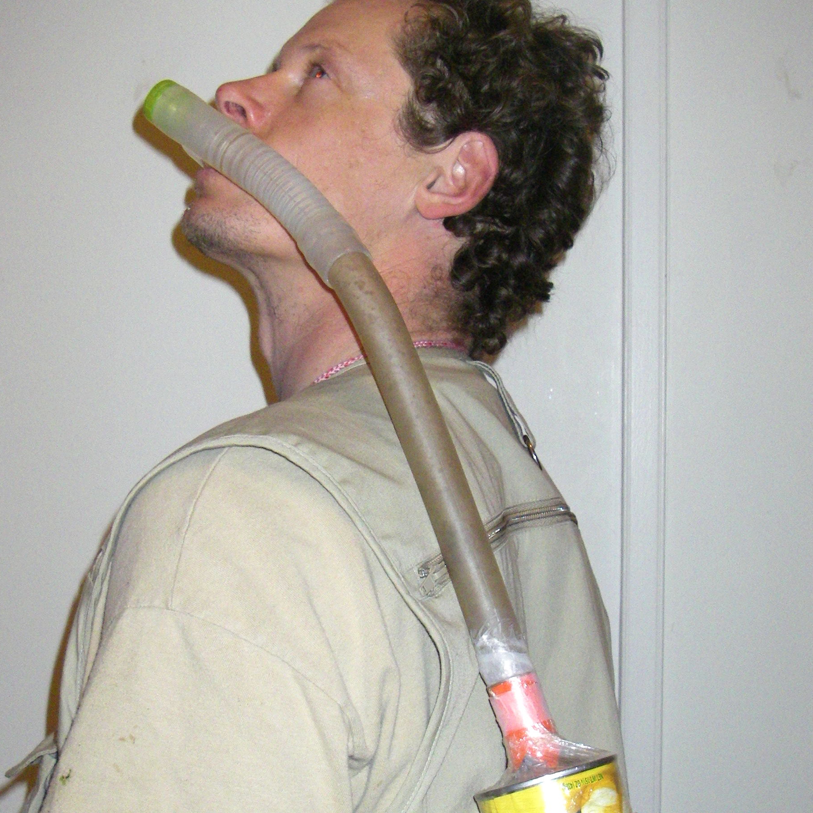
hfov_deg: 30.0
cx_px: 393
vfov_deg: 29.9
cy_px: 535
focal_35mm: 57
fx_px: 1515
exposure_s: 1/50
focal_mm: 6.3
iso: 400
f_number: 3.3
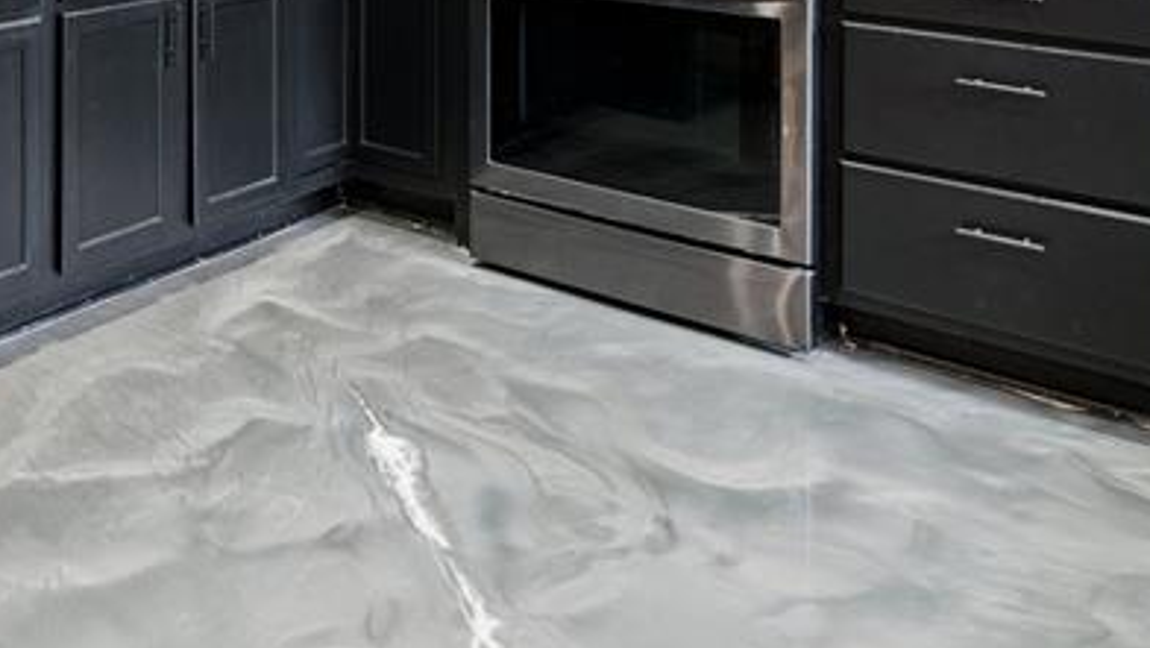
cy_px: -194
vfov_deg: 25.1
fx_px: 1251
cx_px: 57
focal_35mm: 41
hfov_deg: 43.8
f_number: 6.3
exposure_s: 1/13
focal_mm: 10
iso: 200
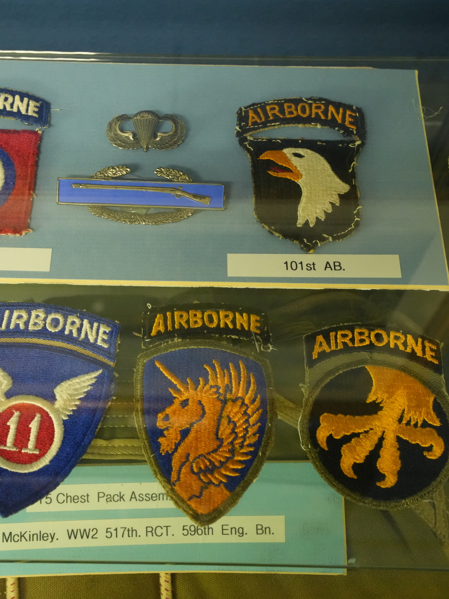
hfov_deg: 28.4
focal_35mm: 51
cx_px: 158
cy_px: 301
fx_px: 882
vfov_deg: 37.5
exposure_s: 1/40
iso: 6400
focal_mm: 35
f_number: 9
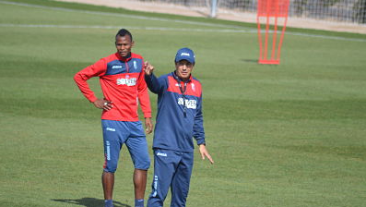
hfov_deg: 4.6
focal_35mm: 474
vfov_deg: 2.6
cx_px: 183
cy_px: 91
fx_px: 4604
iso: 400
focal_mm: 300
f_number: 5.6
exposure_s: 1/1600
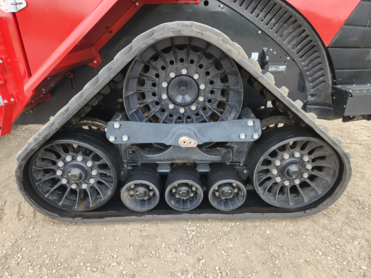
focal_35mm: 23
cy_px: 139
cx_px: 186
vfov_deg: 58.9
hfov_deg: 73.9
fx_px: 247
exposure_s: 1/180
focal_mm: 5.4
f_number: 1.8
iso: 50
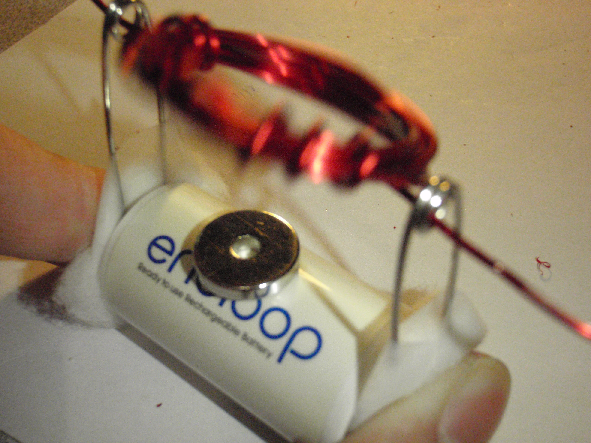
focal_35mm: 36
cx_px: 296
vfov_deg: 39.7
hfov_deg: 51.4
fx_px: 615
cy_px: 222
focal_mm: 6.53
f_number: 4.1
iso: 800
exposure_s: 1/200
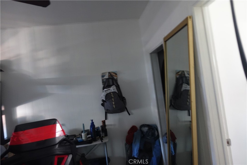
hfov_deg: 73.7
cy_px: 82
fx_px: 165
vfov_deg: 53.1
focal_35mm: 24
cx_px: 124
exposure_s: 1/15
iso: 800
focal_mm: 8.8
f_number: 1.8
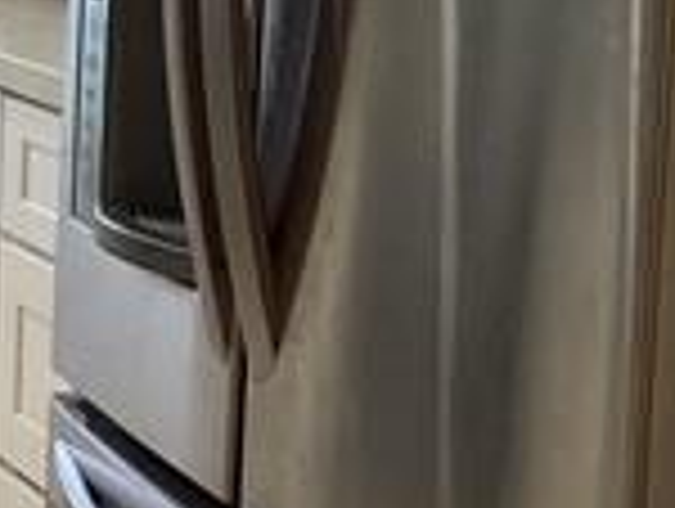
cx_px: -630
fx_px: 2578
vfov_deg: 11.1
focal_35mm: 132
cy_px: -90
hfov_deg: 13.1
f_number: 2.4
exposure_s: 1/100
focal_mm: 3.3
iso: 80
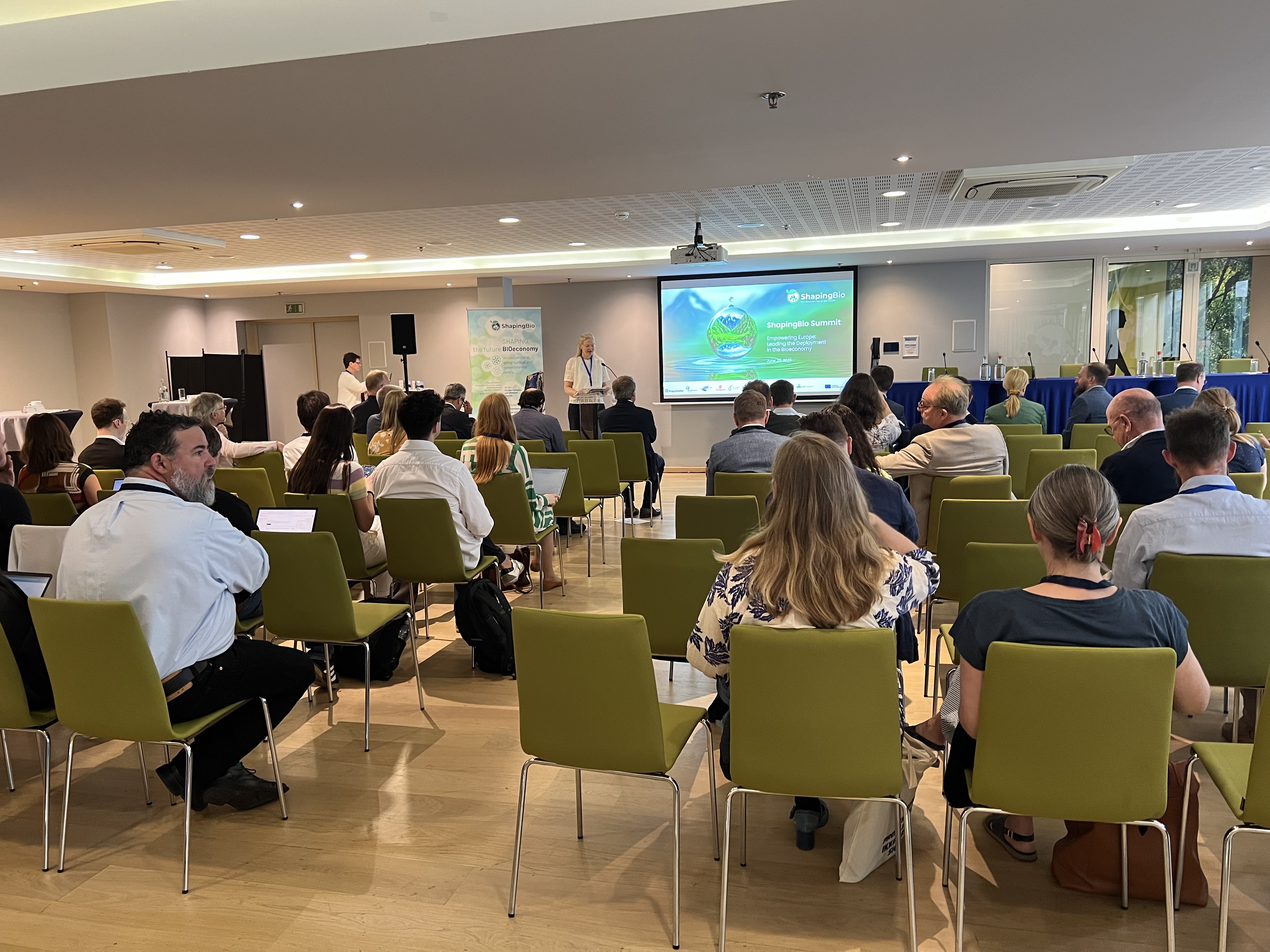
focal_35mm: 26
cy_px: 476
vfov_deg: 53.1
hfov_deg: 67.3
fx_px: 954
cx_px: 635
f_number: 1.5
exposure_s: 1/50
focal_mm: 5.7
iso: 250
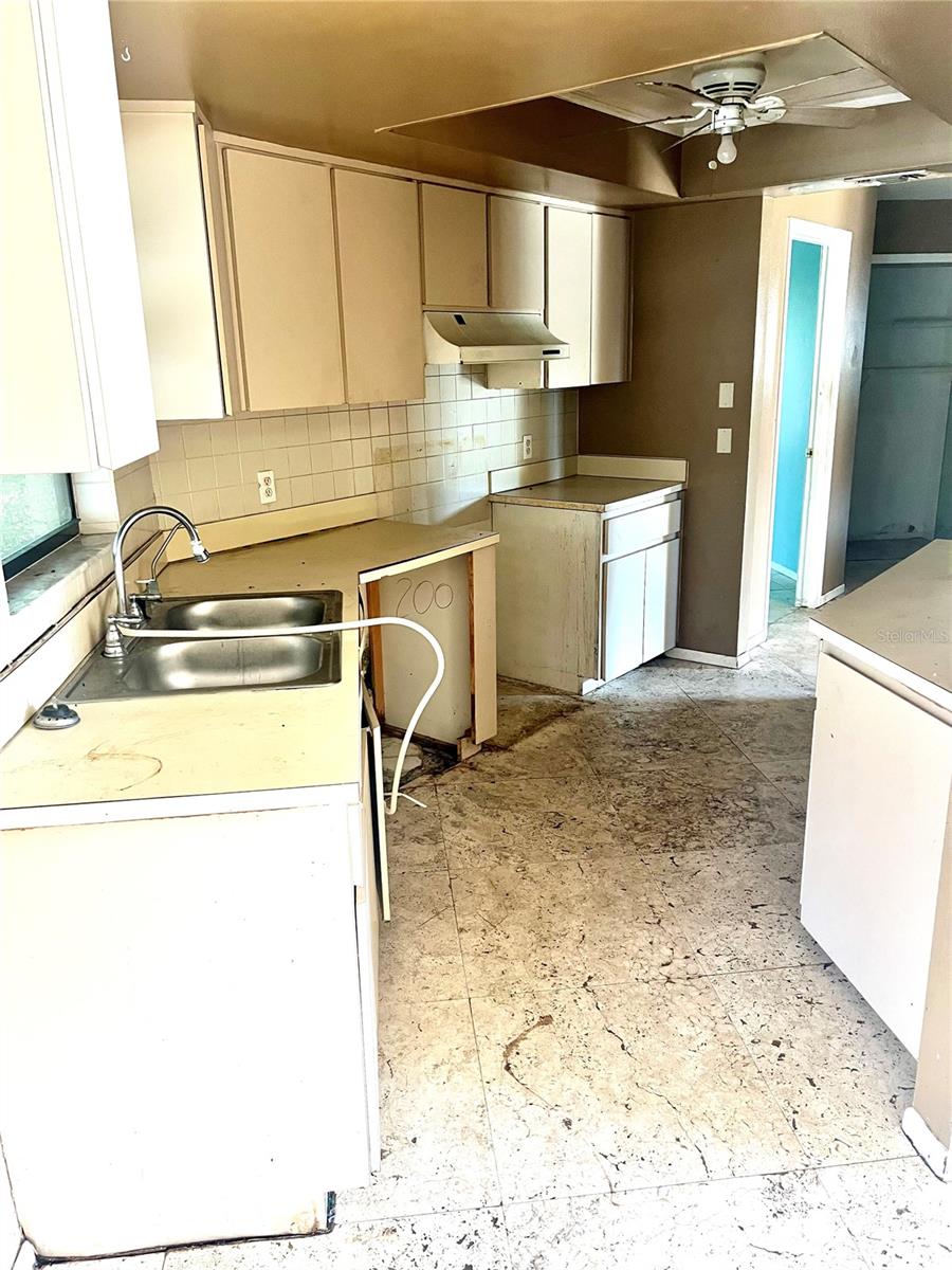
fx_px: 953
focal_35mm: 26
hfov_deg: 53.1
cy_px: 635
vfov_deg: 67.3
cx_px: 476
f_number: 1.5
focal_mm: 5.7
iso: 200
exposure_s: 1/60
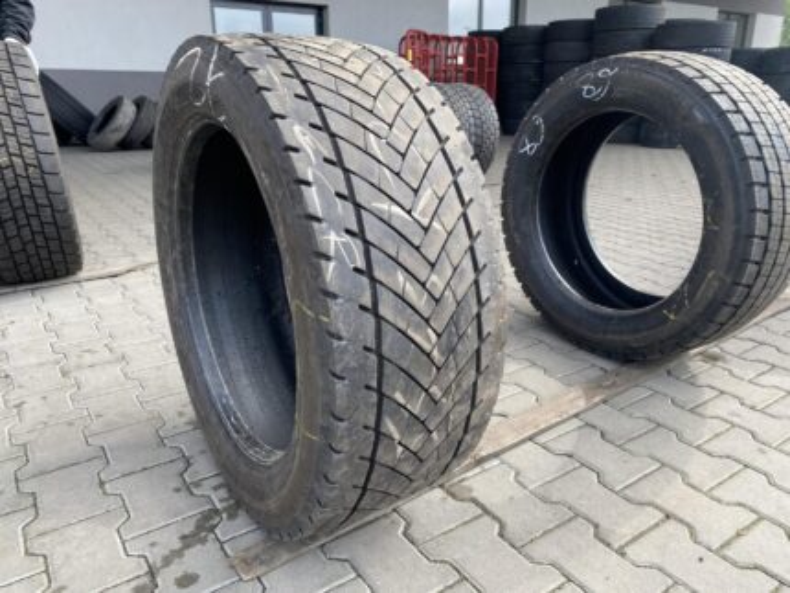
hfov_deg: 67.3
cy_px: 296
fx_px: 594
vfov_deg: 53.1
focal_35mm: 26
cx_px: 395
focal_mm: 4.25
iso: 32
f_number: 1.8
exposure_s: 1/436
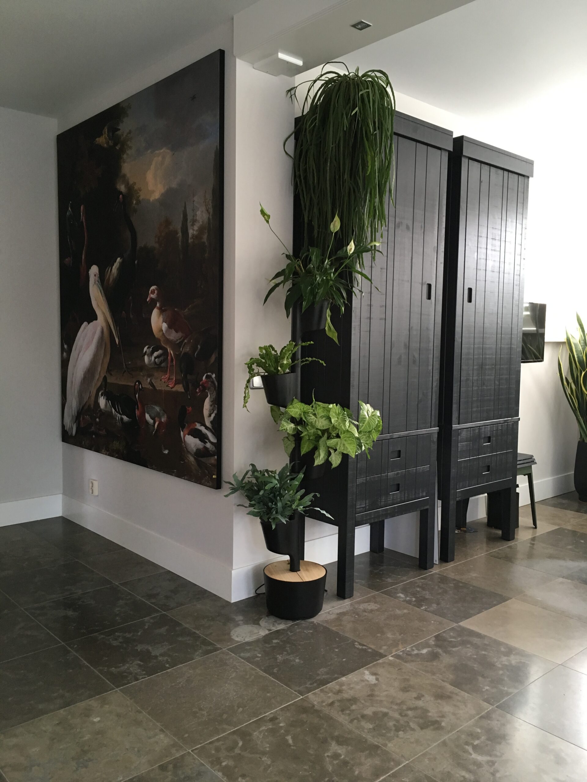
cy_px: 391
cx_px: 294
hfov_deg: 48.2
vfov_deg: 61.7
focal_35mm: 29
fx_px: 656
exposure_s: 1/33
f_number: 2.2
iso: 125
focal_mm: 4.15
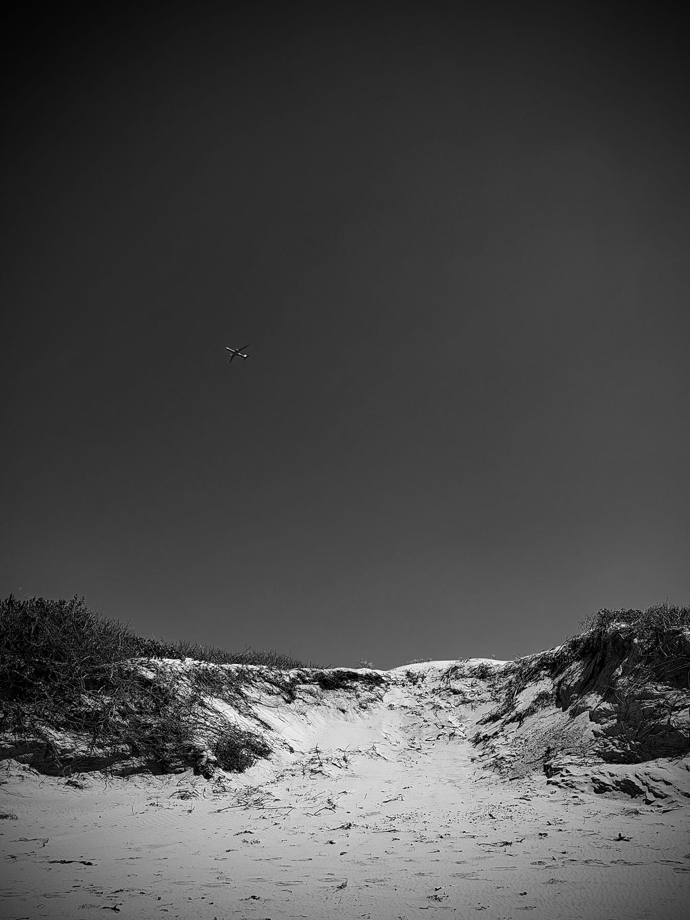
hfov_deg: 30.3
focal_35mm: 48
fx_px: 1276
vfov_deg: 39.7
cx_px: 345
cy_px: 460
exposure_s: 1/11364
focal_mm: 6.76
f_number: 1.78
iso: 80
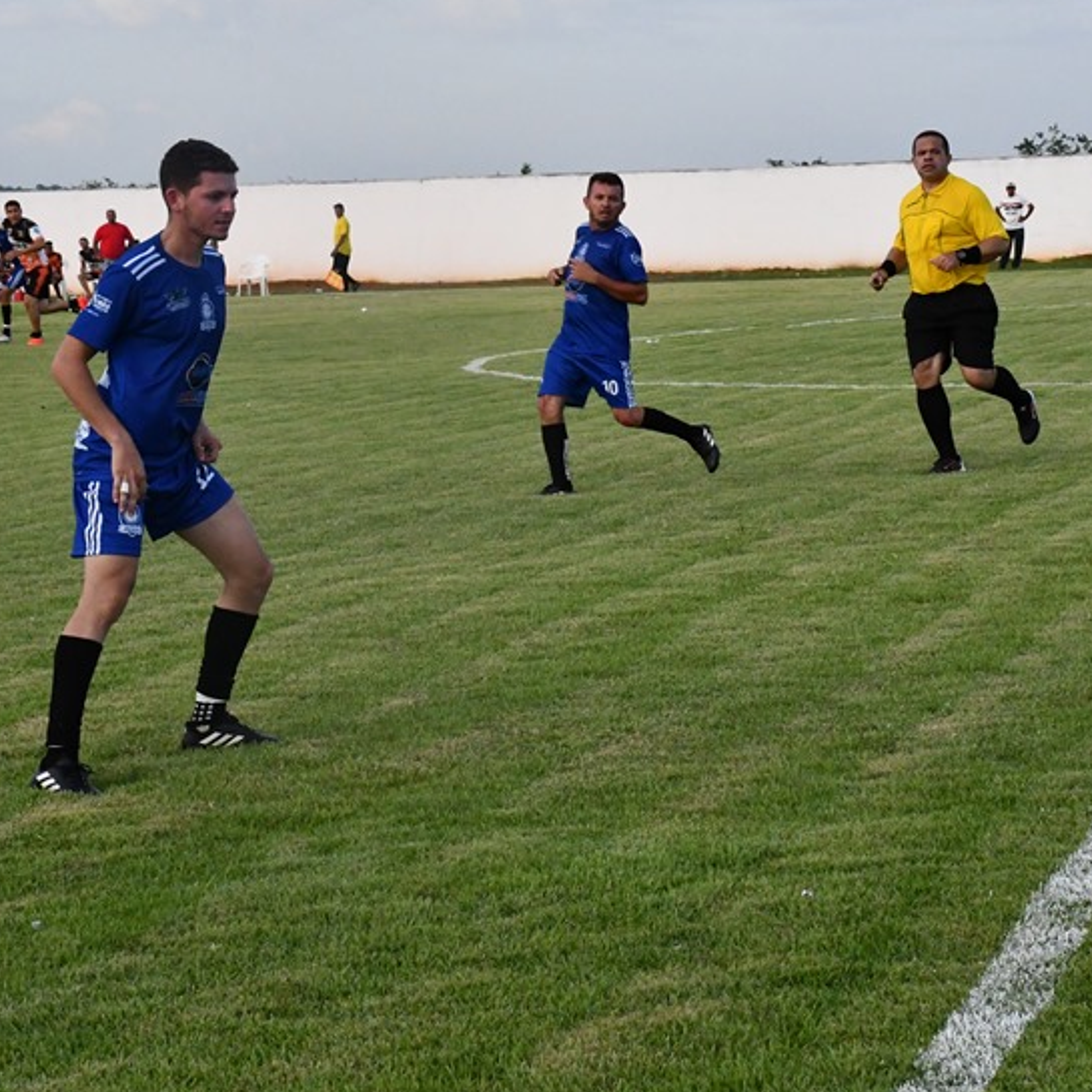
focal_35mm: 115
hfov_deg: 15.1
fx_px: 4104
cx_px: 801
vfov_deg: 15.2
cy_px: 542
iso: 3200
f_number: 14
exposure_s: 1/800
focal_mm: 48
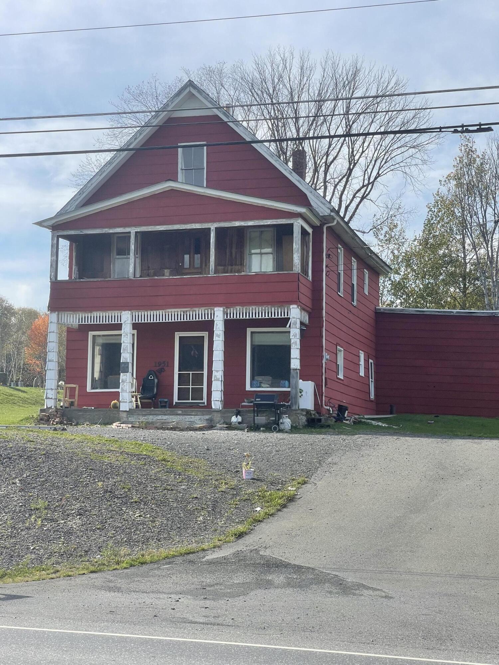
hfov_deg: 22.9
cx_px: 250
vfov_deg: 30.3
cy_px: 332
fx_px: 1230
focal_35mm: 64
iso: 20
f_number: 2.2
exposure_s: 1/1004
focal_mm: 7.5
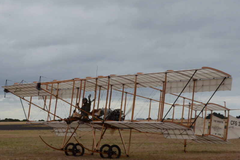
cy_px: 100
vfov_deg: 12.7
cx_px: 110
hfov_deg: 18.9
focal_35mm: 108
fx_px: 720
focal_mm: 56
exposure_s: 1/400
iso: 2000
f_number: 25
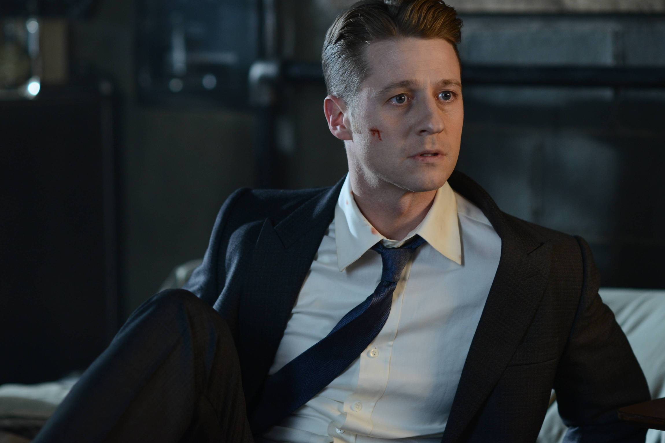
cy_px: 187
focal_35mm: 126
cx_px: 385
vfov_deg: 10.9
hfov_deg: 16.3
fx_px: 2327
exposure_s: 1/160
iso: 800
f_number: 2.8
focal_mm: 105
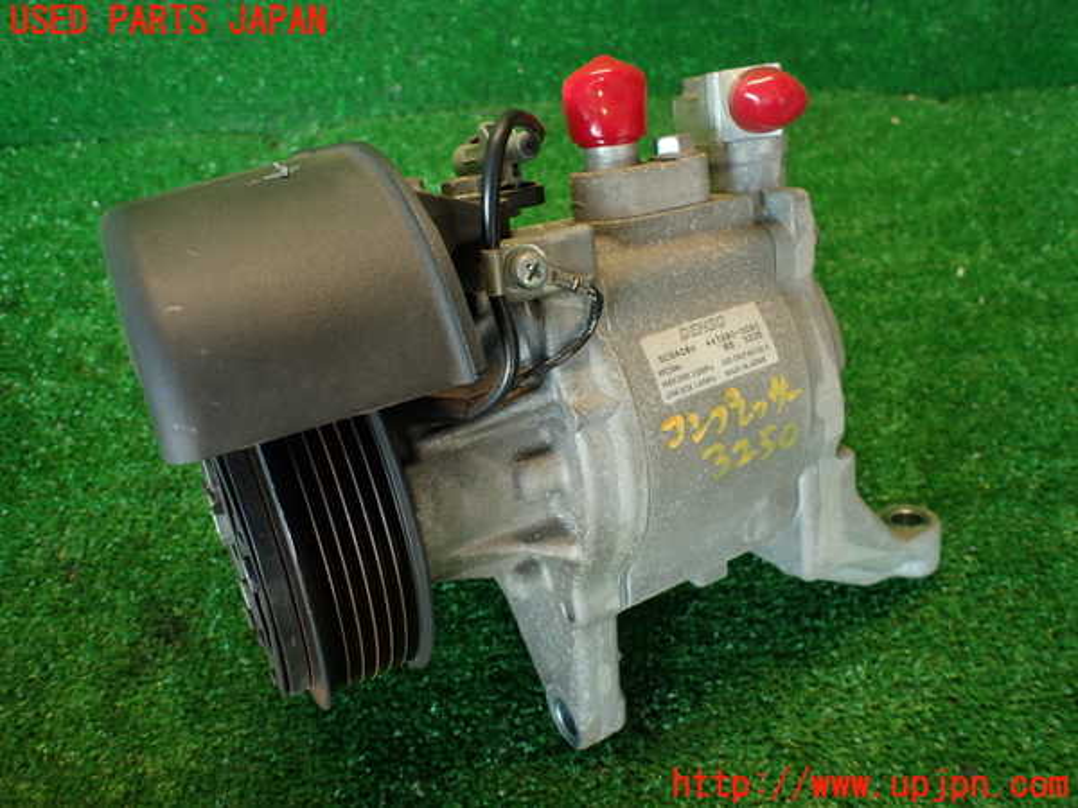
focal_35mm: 25
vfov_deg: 54.9
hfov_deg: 69.4
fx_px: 779
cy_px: 404
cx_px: 539
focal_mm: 4.5
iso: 200
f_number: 2
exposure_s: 1/50
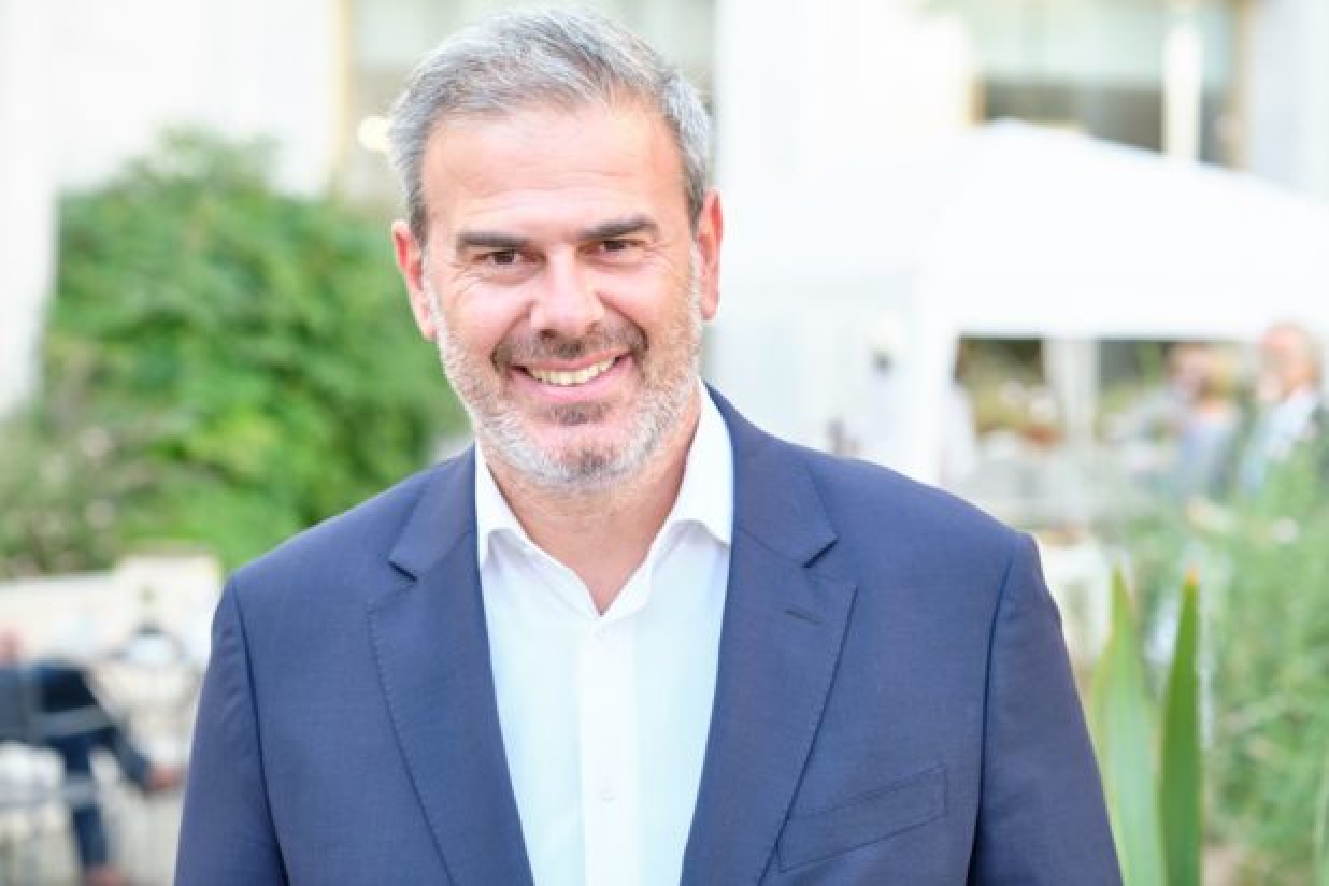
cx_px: 664
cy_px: 443
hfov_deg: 18.3
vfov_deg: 12.2
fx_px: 4134
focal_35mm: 112
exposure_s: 1/125
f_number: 4
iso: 250
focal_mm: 74.4
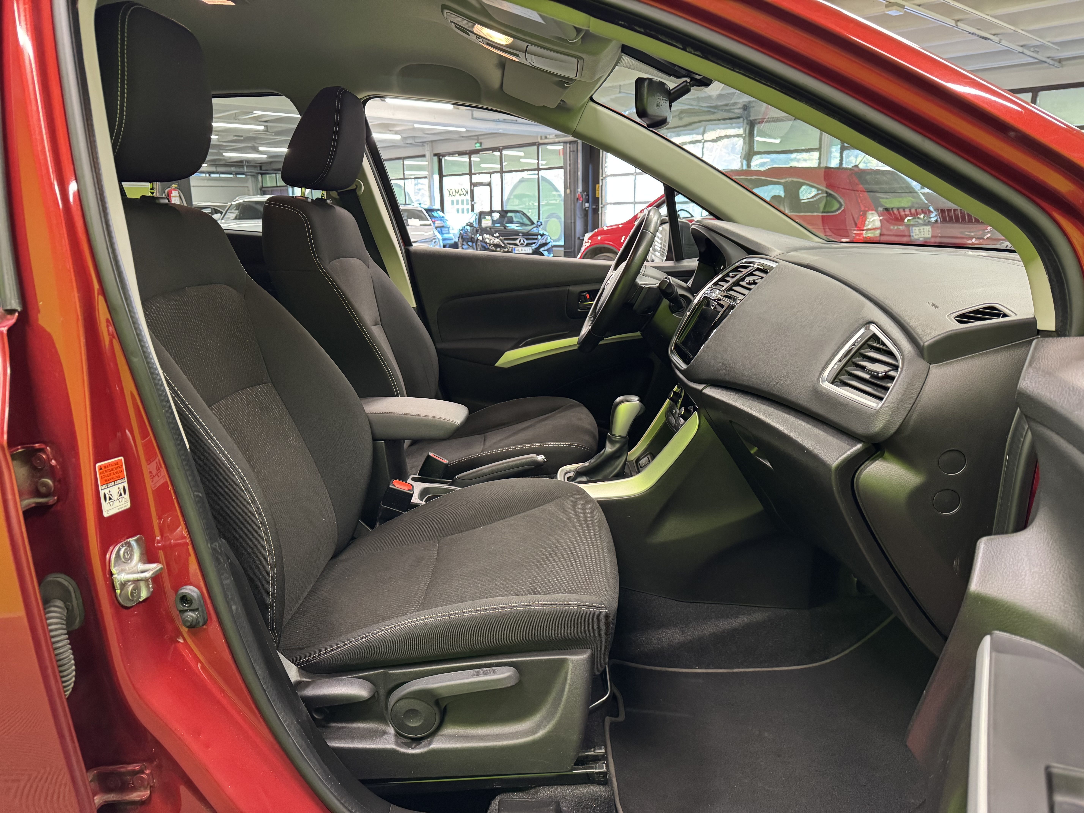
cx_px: 542
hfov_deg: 71.6
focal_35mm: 24
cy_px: 406
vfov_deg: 56.8
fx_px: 752
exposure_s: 1/50
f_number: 1.78
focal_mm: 6.76
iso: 500
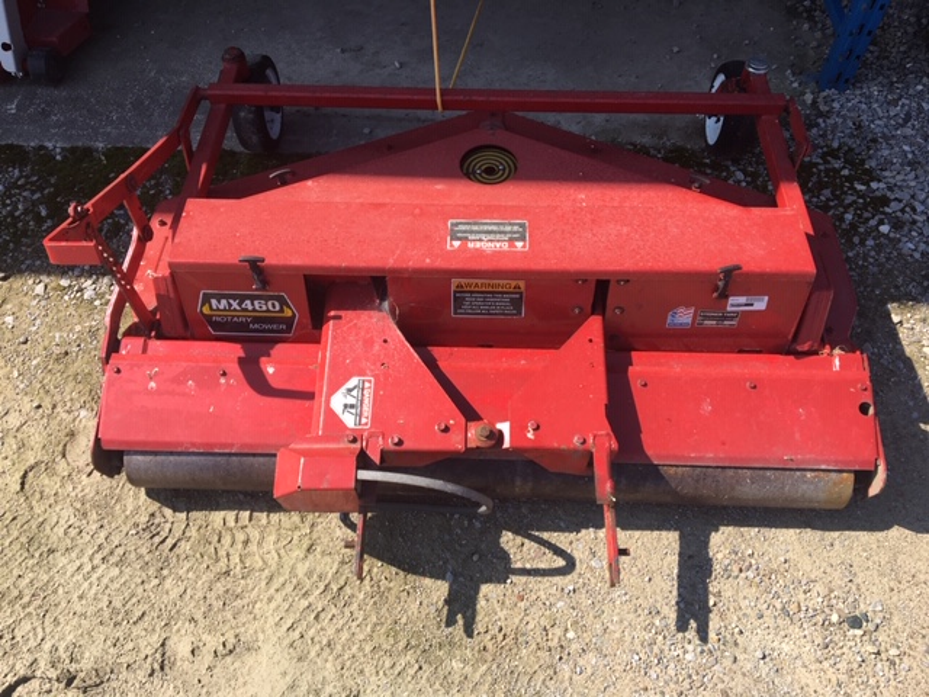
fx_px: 778
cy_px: 348
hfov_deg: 61.7
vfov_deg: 48.2
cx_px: 464
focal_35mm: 29
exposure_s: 1/827
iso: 25
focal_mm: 4.15
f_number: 2.2
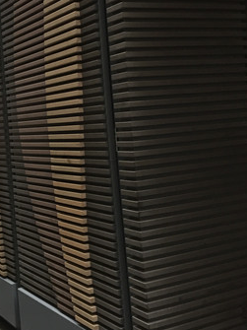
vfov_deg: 36.5
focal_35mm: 52
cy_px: 117
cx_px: 5
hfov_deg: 26.6
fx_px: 495
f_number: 2.2
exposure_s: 1/33
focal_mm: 4.15
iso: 64
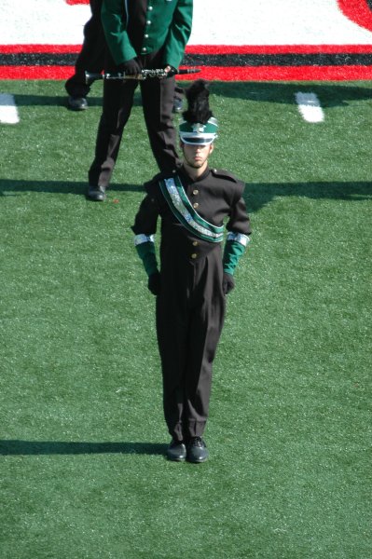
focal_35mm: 600
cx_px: 186
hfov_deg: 2.3
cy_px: 280
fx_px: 9315
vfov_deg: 3.4
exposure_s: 1/500
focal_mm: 400
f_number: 5.6
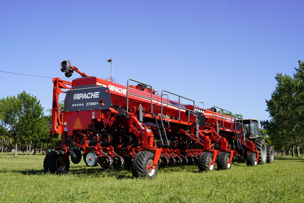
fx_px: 346
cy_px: 102
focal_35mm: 41
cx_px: 152
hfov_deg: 47.4
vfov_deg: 32.6
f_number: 10
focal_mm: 41
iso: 100
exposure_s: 1/160
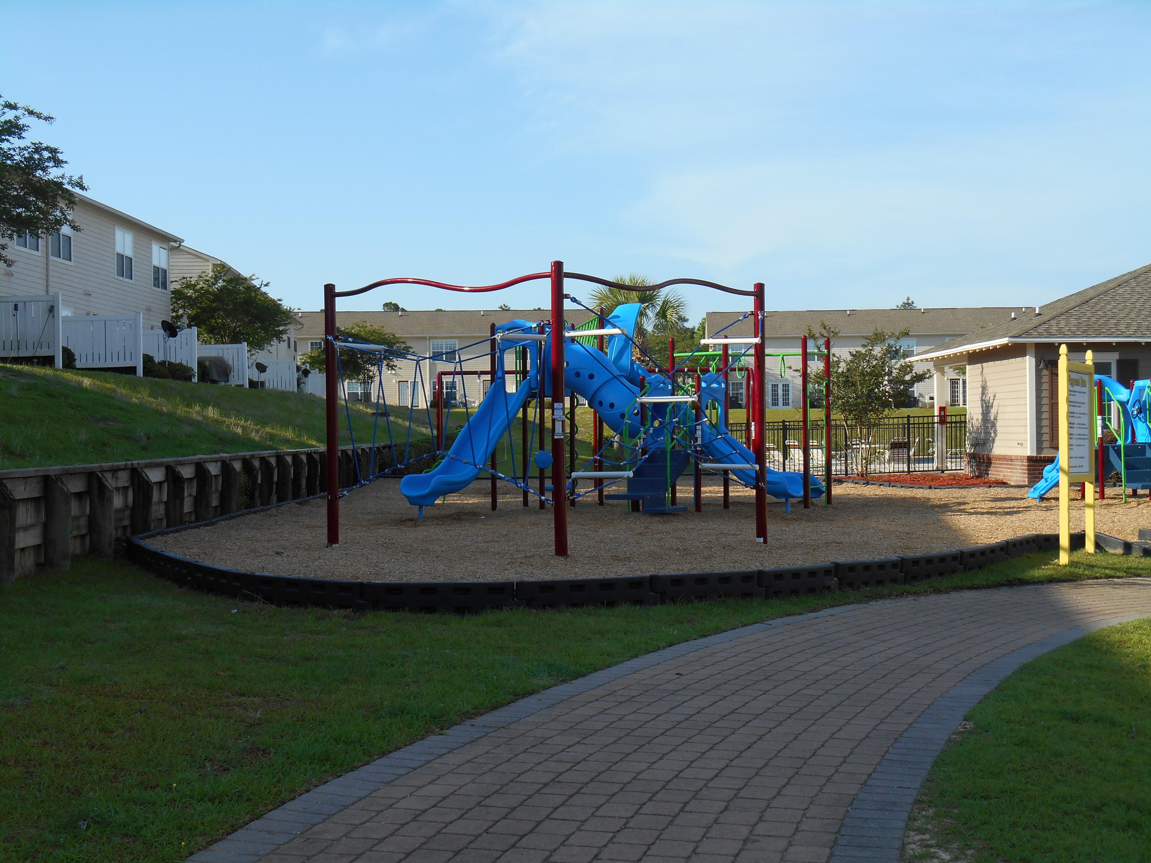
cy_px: 432
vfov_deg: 27.5
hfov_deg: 36.2
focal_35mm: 53
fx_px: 1762
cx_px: 576
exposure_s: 1/500
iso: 80
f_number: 4.2
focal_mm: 9.5
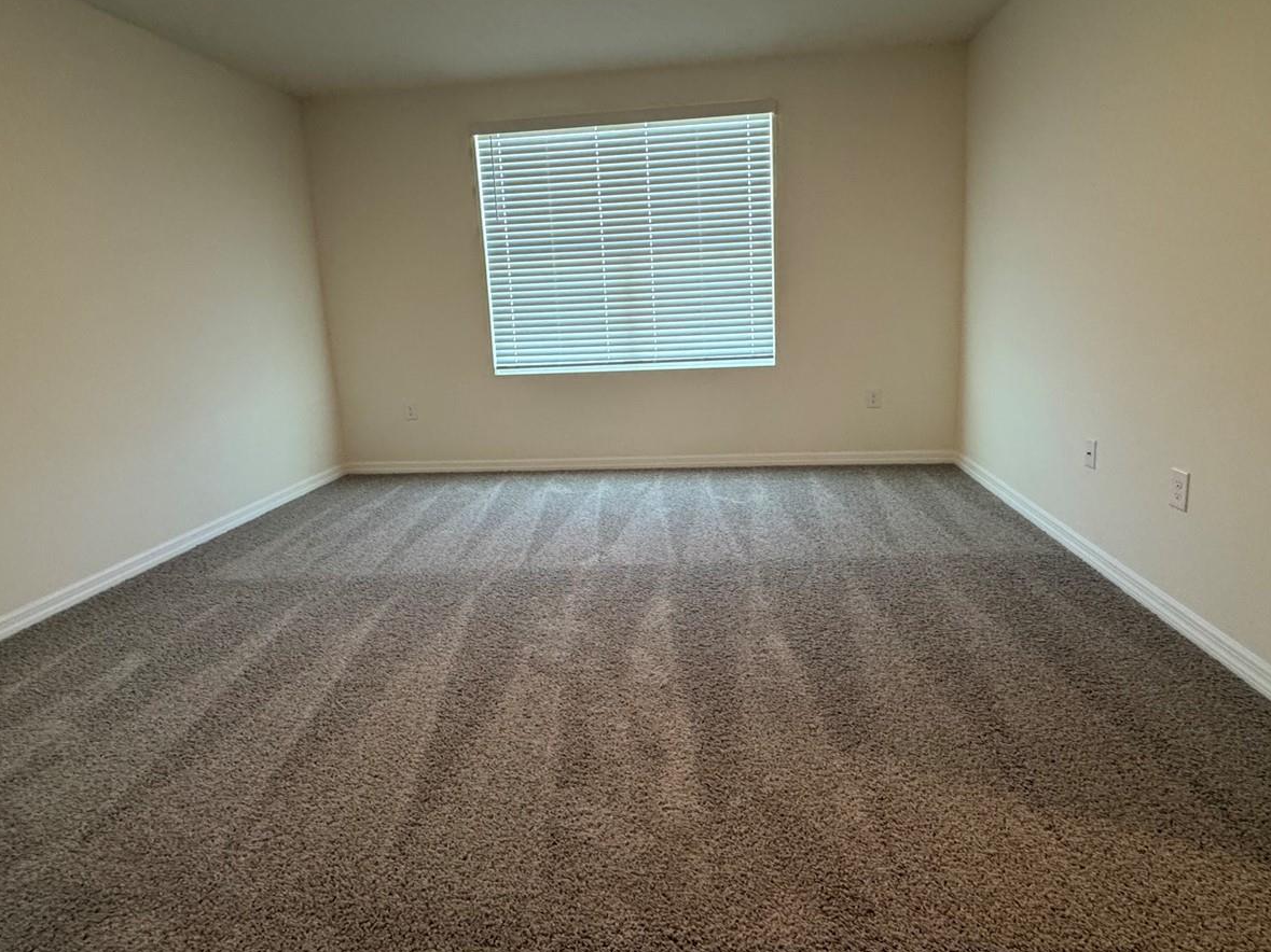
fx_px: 698
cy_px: 415
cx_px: 651
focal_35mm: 19
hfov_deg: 84.7
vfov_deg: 68.4
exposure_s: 1/120
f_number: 2.2
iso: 320
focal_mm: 2.22
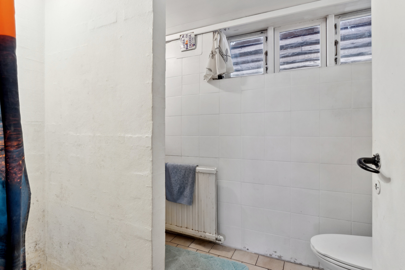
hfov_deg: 85.4
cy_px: 135
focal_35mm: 20
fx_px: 219
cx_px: 202
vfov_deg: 63.2
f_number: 8
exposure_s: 1/5
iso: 200
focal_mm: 13
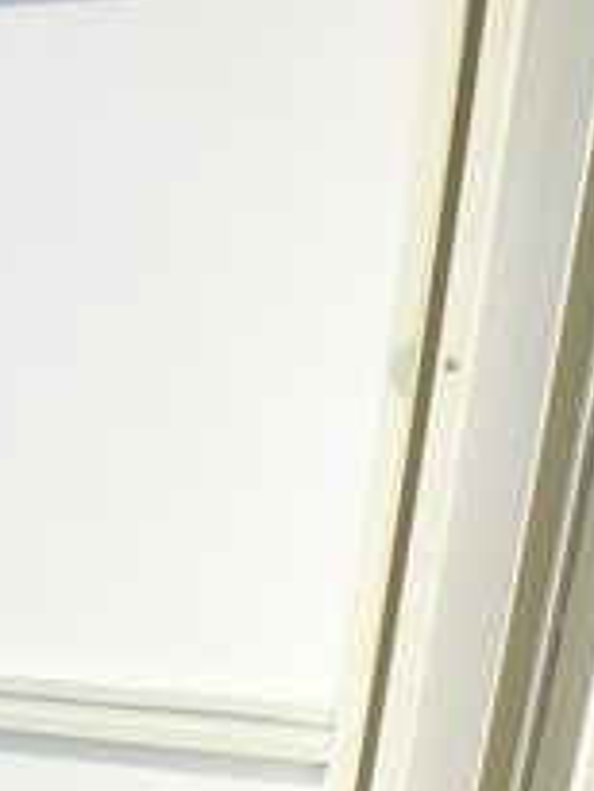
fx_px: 1874
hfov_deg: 16.3
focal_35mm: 82
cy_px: 945
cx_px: -330
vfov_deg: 22.1
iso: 80
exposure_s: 1/500
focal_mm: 5.1
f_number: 4
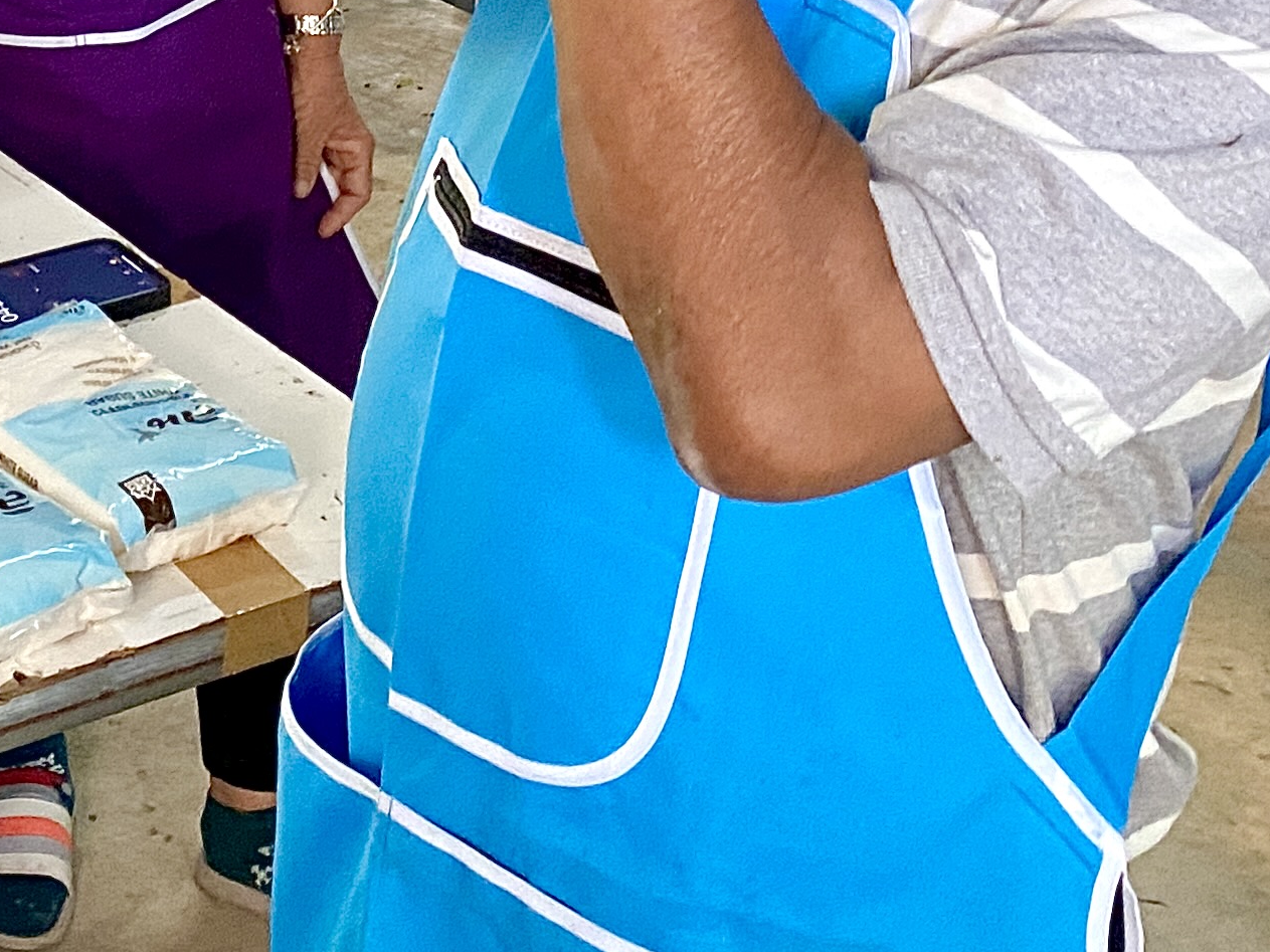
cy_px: -423
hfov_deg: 22.1
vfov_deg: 16.4
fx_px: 3045
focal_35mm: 83
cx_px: -187
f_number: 1.8
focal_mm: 4.25
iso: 160
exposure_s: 1/60
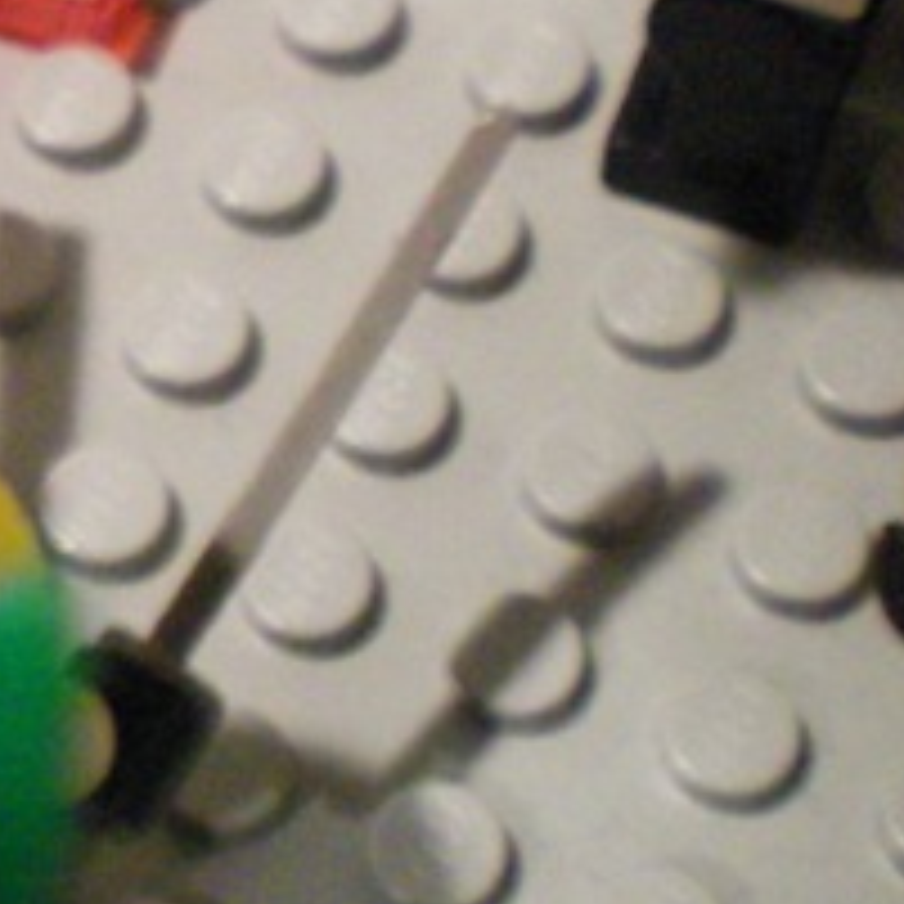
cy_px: -112
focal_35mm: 134
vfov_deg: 12.8
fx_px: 3959
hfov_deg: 12.7
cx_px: -234
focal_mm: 6.3
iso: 400
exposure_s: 1/10
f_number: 3.1
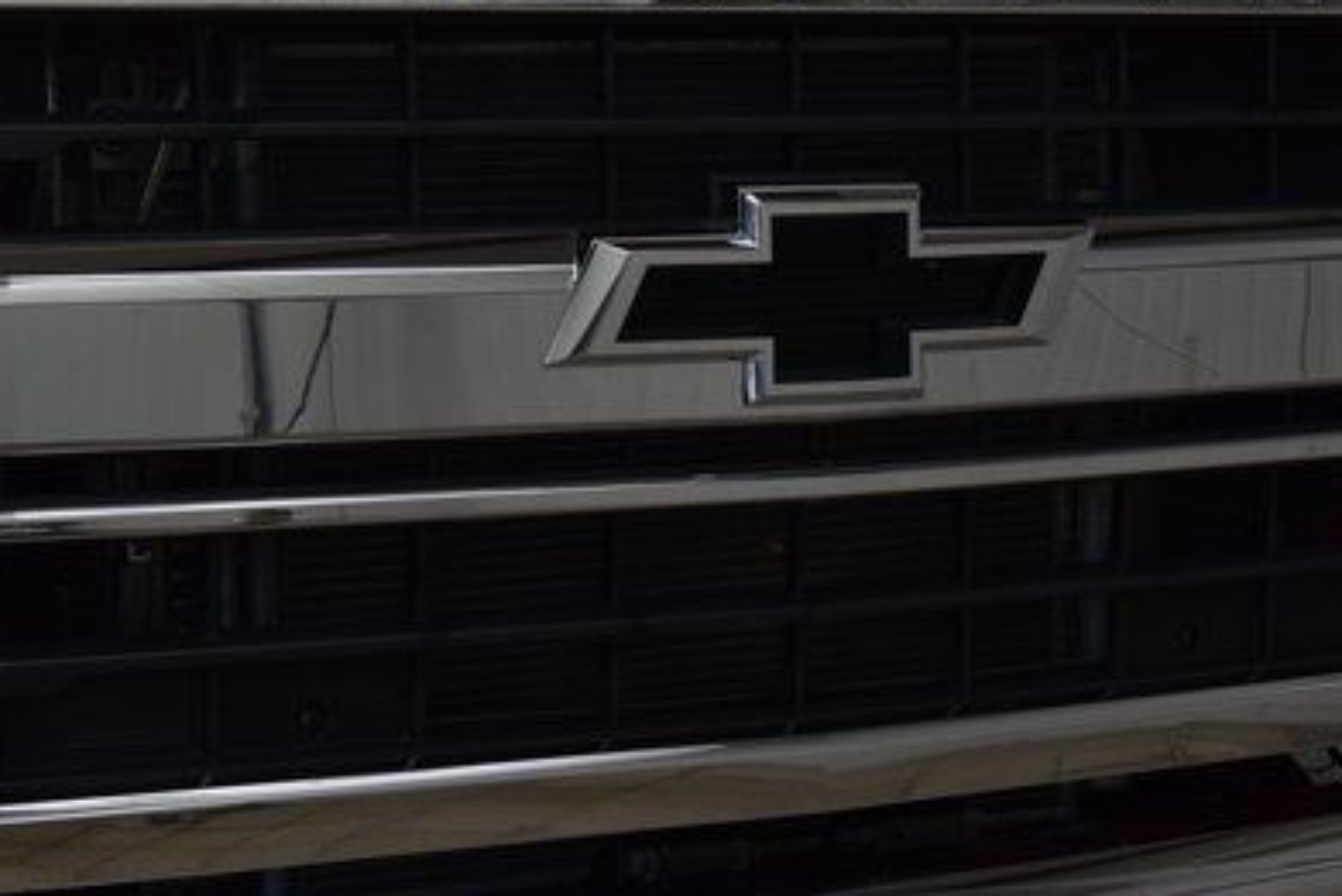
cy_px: 417
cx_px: 810
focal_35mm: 108
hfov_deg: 18.9
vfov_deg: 12.7
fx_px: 4027
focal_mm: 44
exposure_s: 1/60
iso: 900
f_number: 8
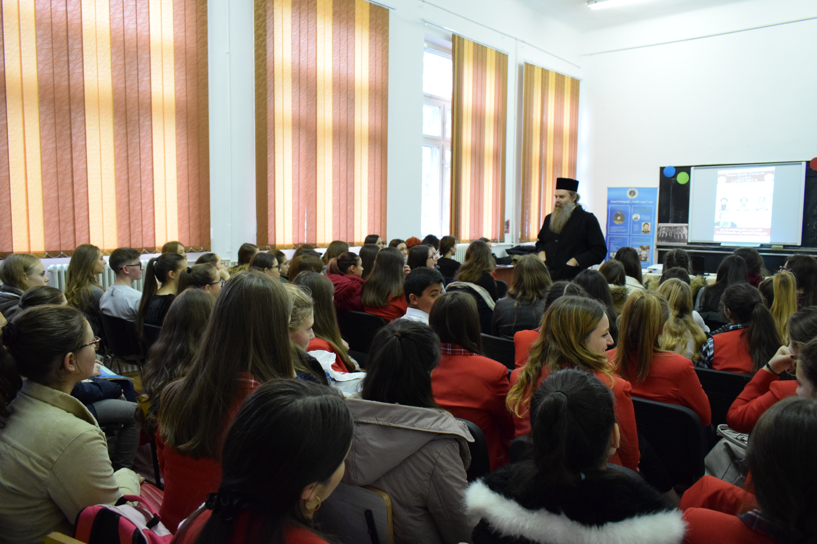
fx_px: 613
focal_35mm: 27
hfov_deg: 67.4
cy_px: 272
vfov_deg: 47.9
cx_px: 408
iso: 3200
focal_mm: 18
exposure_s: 1/50
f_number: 5
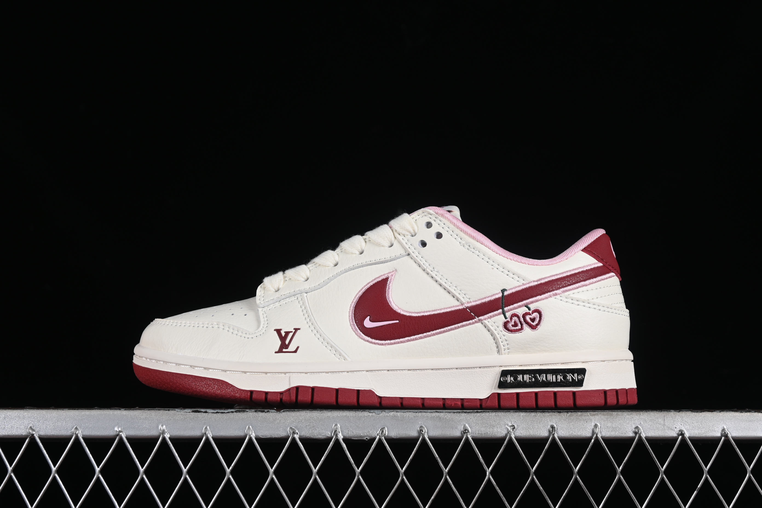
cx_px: 381
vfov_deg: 18.2
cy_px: 254
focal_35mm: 75
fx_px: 1587
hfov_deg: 27.0
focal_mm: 50
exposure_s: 1/80
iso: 160
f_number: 8
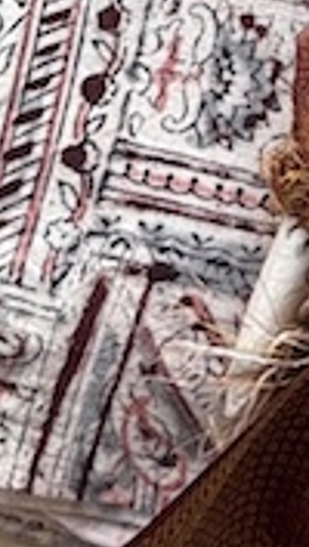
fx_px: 3658
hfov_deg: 4.8
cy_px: -644
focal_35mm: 252
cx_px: 637
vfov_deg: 8.0
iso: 64
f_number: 1.78
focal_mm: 6.76
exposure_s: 1/362
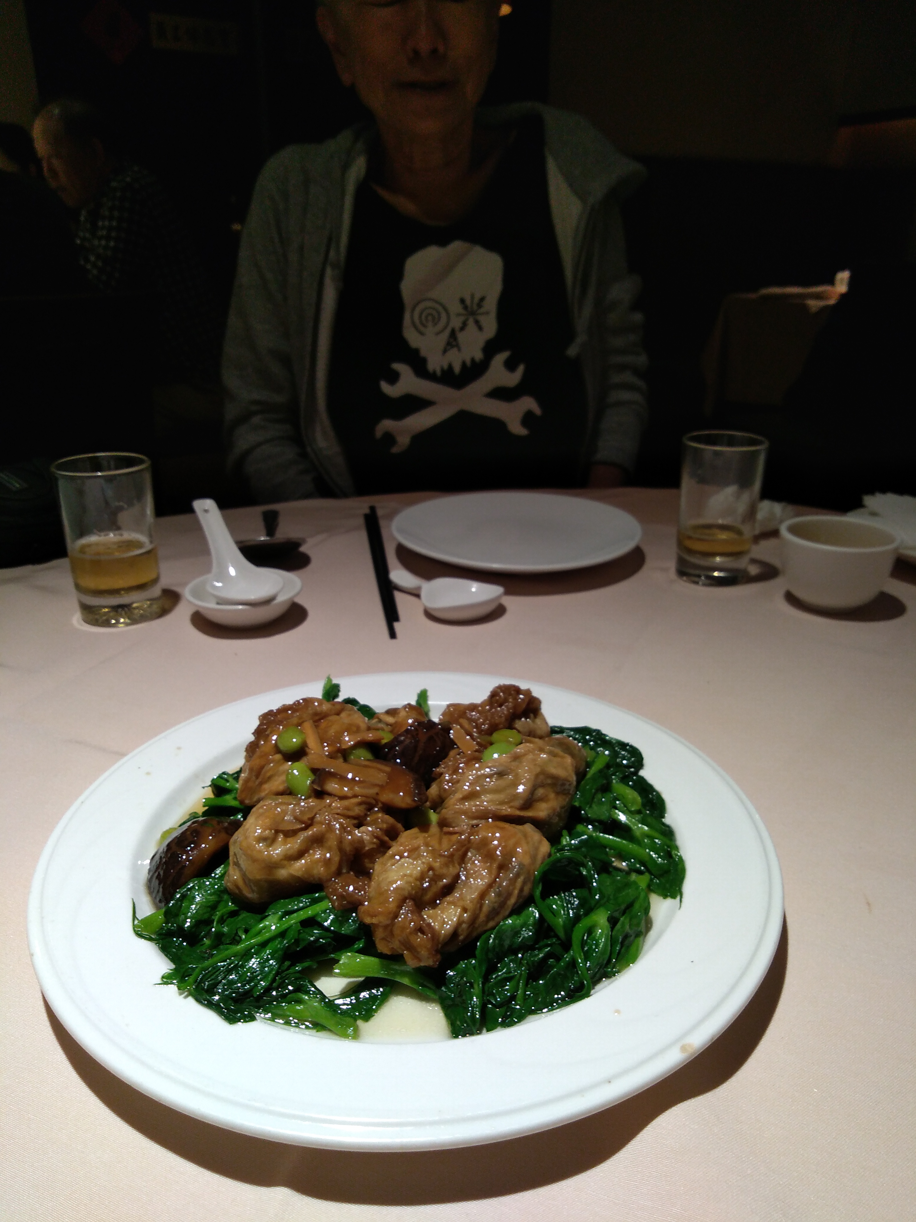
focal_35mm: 26
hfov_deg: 53.1
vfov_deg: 67.3
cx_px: 458
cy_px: 611
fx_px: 917
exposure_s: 1/30
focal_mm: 3.46
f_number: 2.2
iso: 117
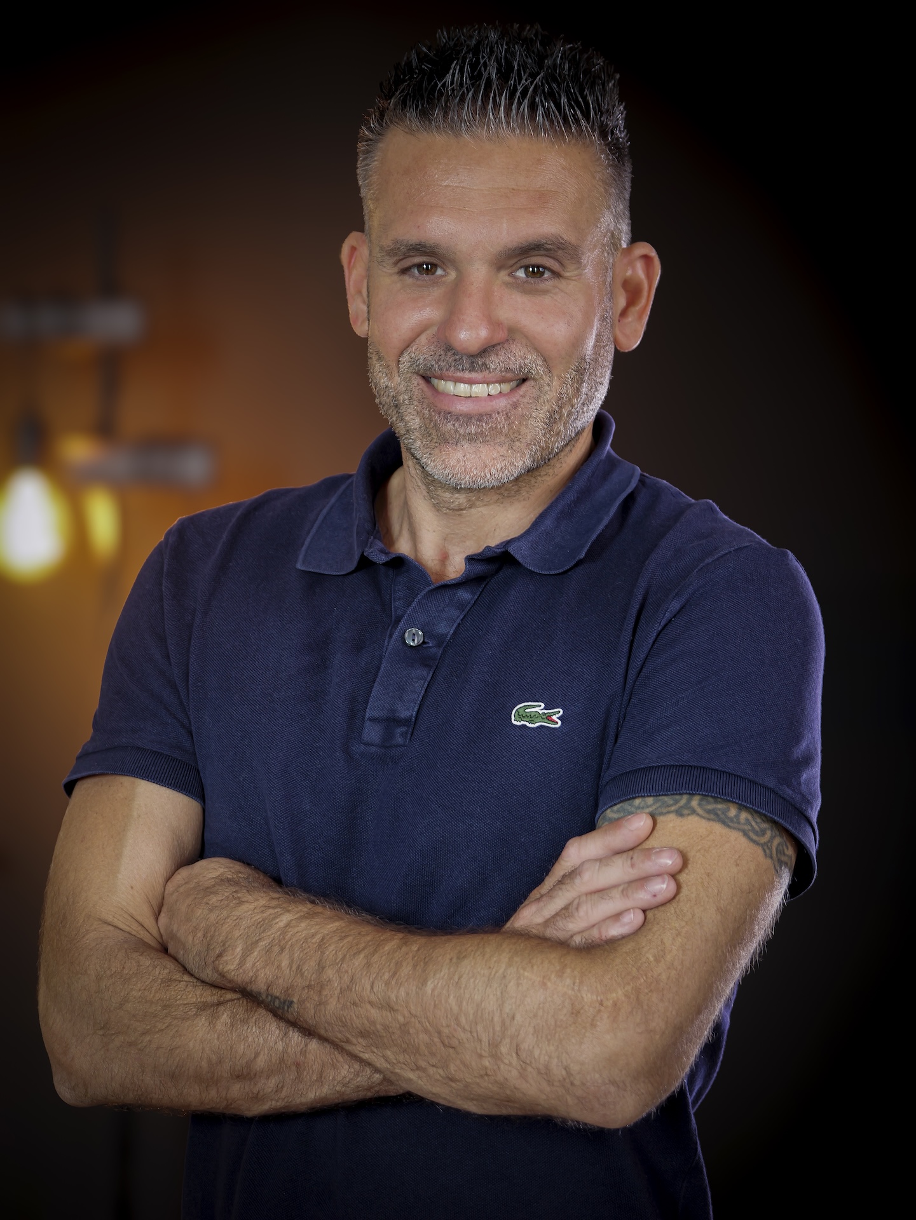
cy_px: 610
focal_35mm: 124
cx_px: 458
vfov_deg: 15.9
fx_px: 4373
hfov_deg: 12.0
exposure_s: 1/20
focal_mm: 62
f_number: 3.2
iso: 400
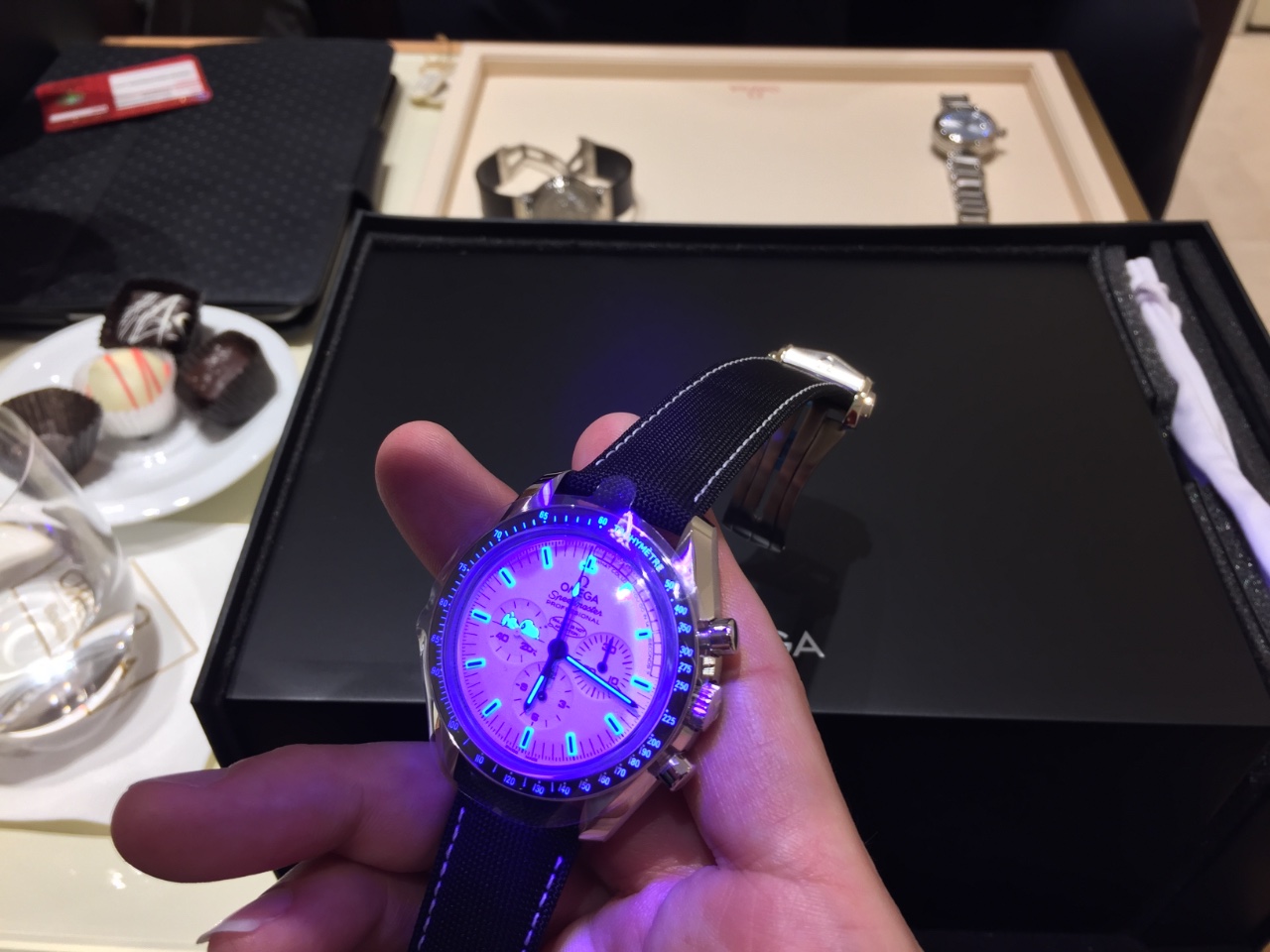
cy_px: 476
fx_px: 1064
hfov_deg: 61.7
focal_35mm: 29
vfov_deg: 48.2
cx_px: 635
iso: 32
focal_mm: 4.15
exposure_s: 1/40
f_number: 2.2
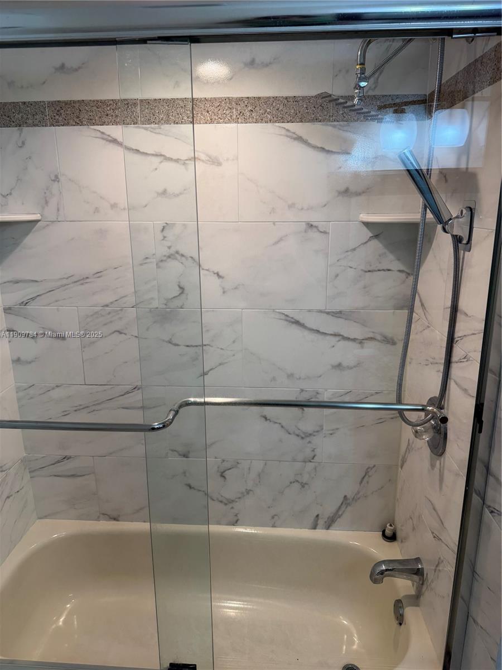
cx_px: 251
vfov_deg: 71.6
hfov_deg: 56.8
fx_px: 464
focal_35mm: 24
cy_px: 335
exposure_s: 1/120
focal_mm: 6.76
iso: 64
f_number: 1.78
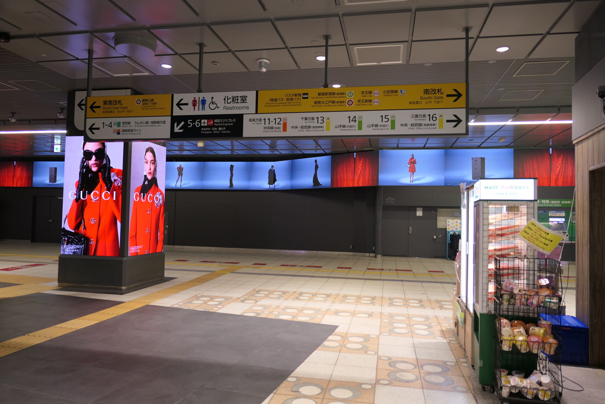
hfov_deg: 73.7
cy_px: 202
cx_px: 302
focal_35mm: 24
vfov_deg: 53.1
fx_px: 403
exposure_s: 1/125
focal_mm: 8.8
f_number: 1.6
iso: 125
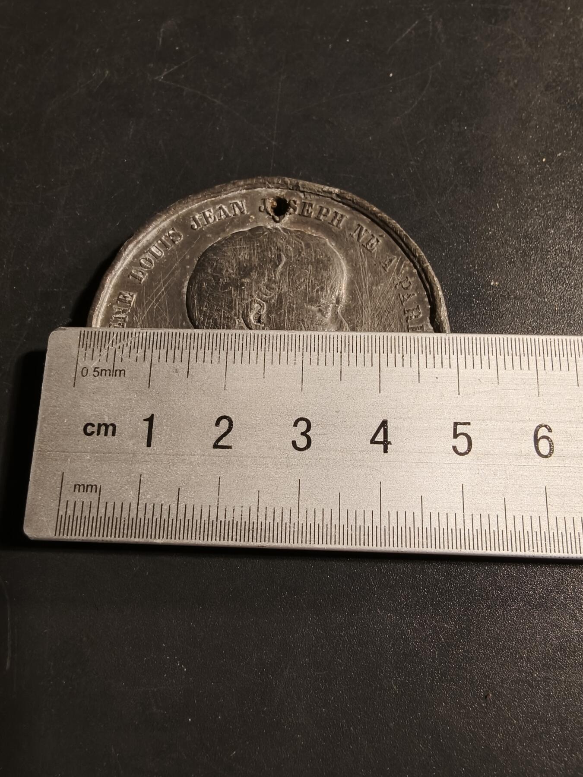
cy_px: 388
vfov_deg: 73.9
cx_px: 292
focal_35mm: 23
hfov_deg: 58.9
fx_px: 516
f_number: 2
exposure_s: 1/100
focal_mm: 2.32
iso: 100
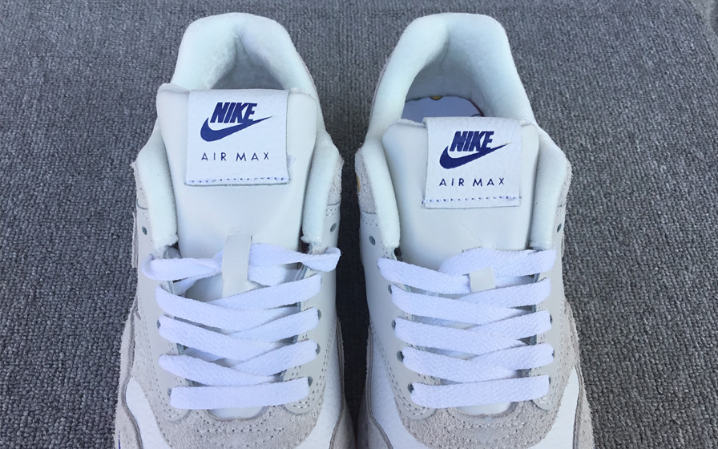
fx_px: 646
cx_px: 360
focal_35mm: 33
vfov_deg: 38.2
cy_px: 192
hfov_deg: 58.1
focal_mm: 3.3
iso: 25
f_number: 2.4
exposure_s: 1/335
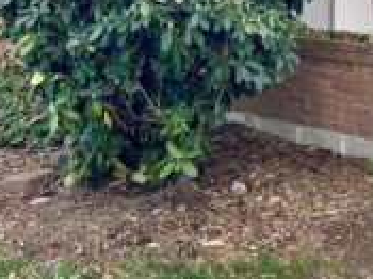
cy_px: -34
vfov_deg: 24.6
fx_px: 592
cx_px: 347
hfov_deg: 32.9
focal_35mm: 55
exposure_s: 1/1980
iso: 80
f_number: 1.78
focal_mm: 6.76
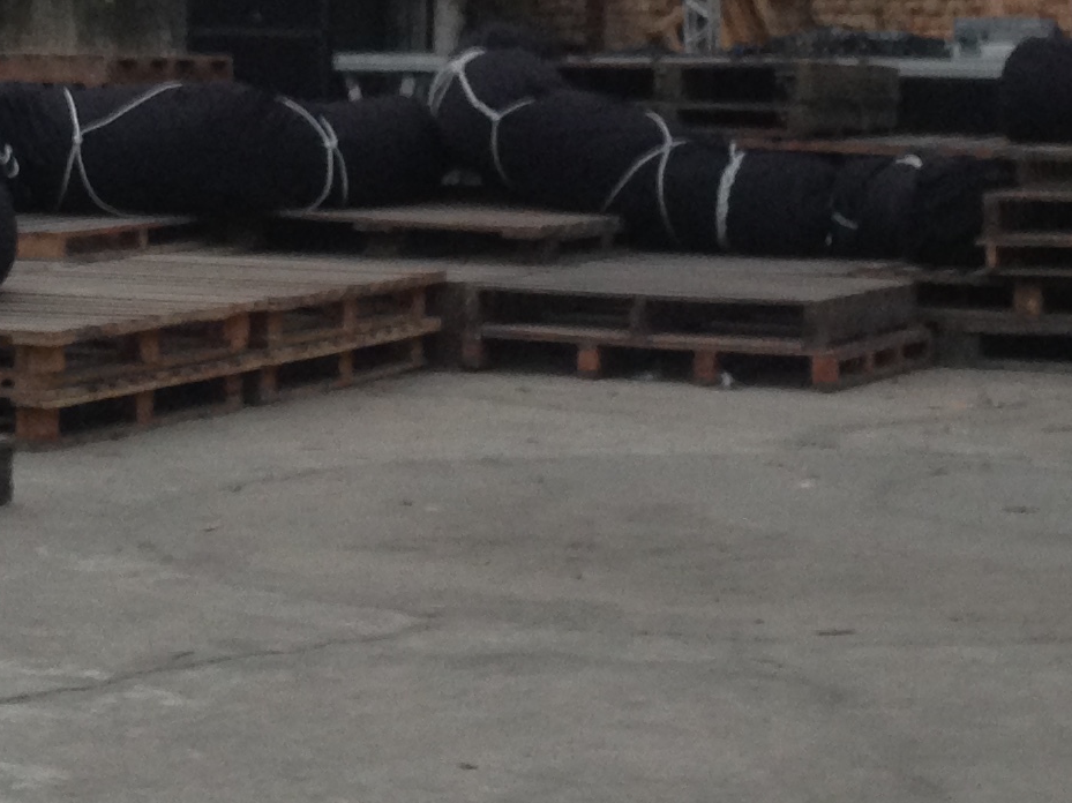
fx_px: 3591
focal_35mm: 116
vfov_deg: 12.4
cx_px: 375
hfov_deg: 16.9
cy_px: -213
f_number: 2.4
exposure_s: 1/20
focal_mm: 4.12
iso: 125
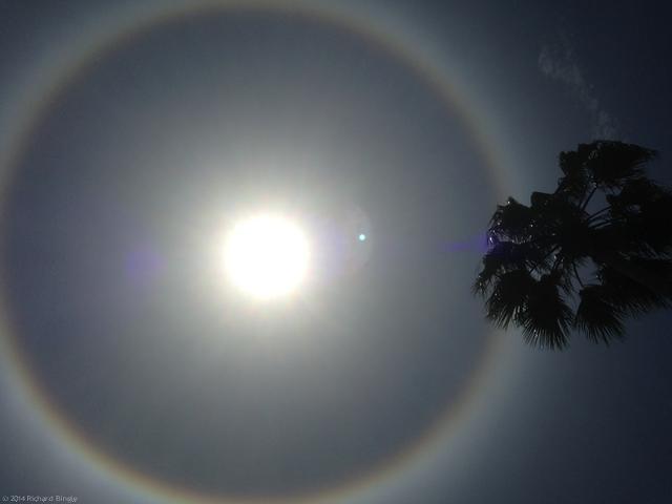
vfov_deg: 42.9
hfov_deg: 55.4
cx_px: 336
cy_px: 252
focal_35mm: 33
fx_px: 641
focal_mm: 4.13
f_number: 2.4
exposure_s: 1/27778
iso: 64
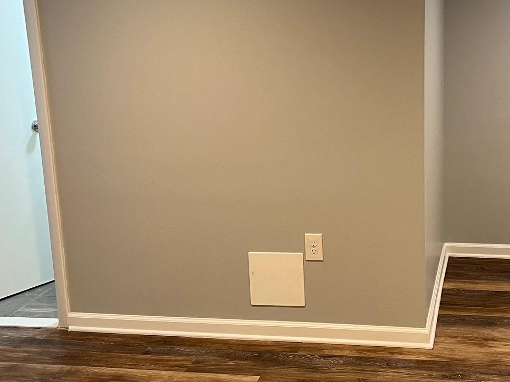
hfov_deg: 34.3
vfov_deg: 26.6
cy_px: 179
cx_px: 376
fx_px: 810
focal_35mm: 55
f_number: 1.6
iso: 125
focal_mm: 5.1
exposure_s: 1/60
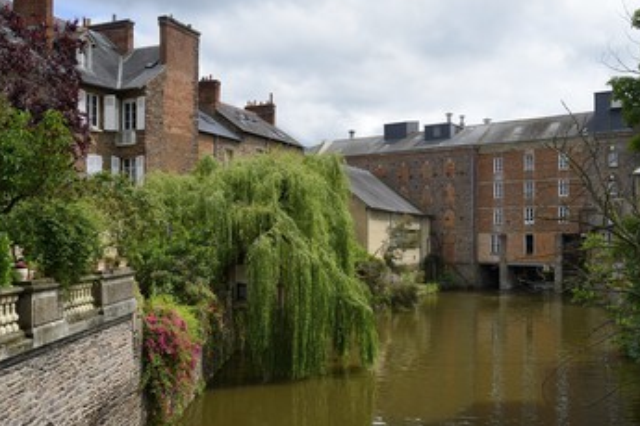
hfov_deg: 49.5
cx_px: 339
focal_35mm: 39
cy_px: 243
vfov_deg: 34.2
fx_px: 693
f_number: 11
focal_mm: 32
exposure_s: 1/250
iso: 200
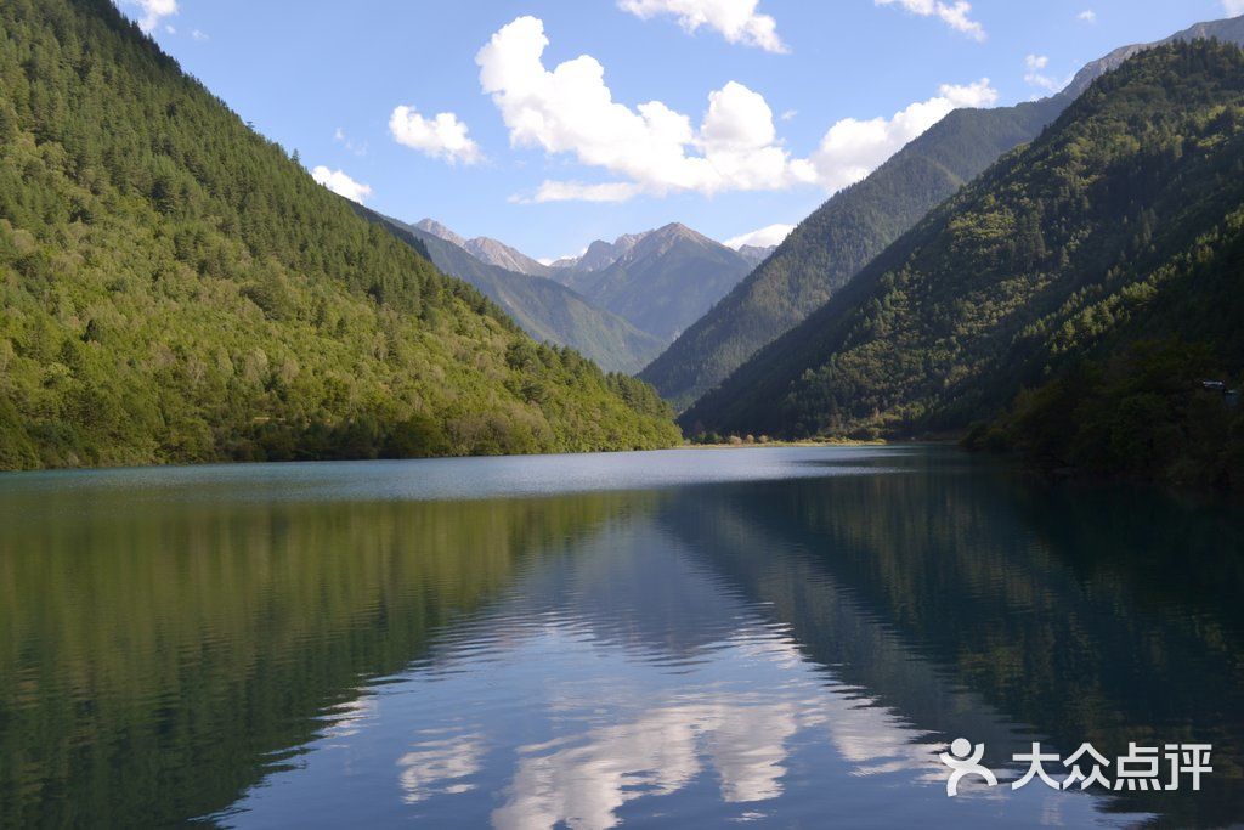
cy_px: 415
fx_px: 1348
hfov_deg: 49.5
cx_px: 622
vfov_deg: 34.2
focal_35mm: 39
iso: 100
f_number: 6.3
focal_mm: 26
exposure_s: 1/200
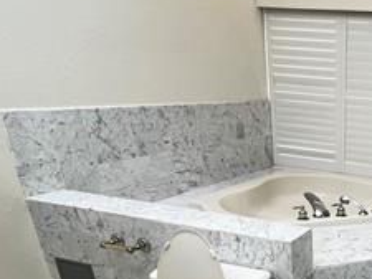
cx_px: 395
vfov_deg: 34.5
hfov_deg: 41.5
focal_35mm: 37
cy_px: 291
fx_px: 398
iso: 125
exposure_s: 1/120
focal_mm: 1.57
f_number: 1.8
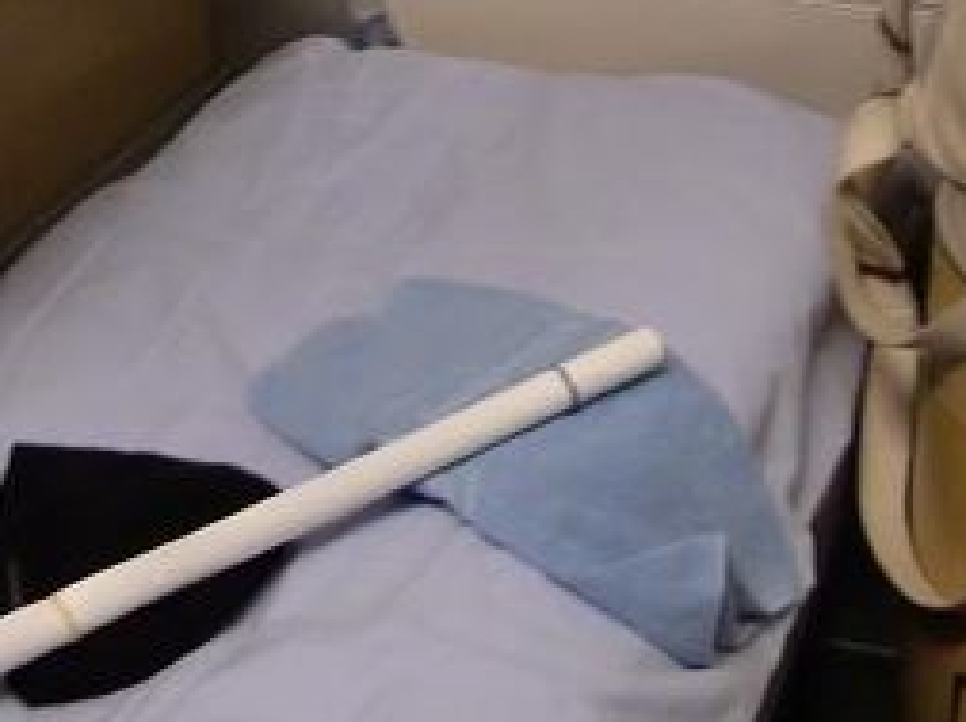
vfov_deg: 20.3
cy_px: 193
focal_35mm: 72
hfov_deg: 27.0
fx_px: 2006
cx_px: 565
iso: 400
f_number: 2.6
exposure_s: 1/20
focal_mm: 4.9
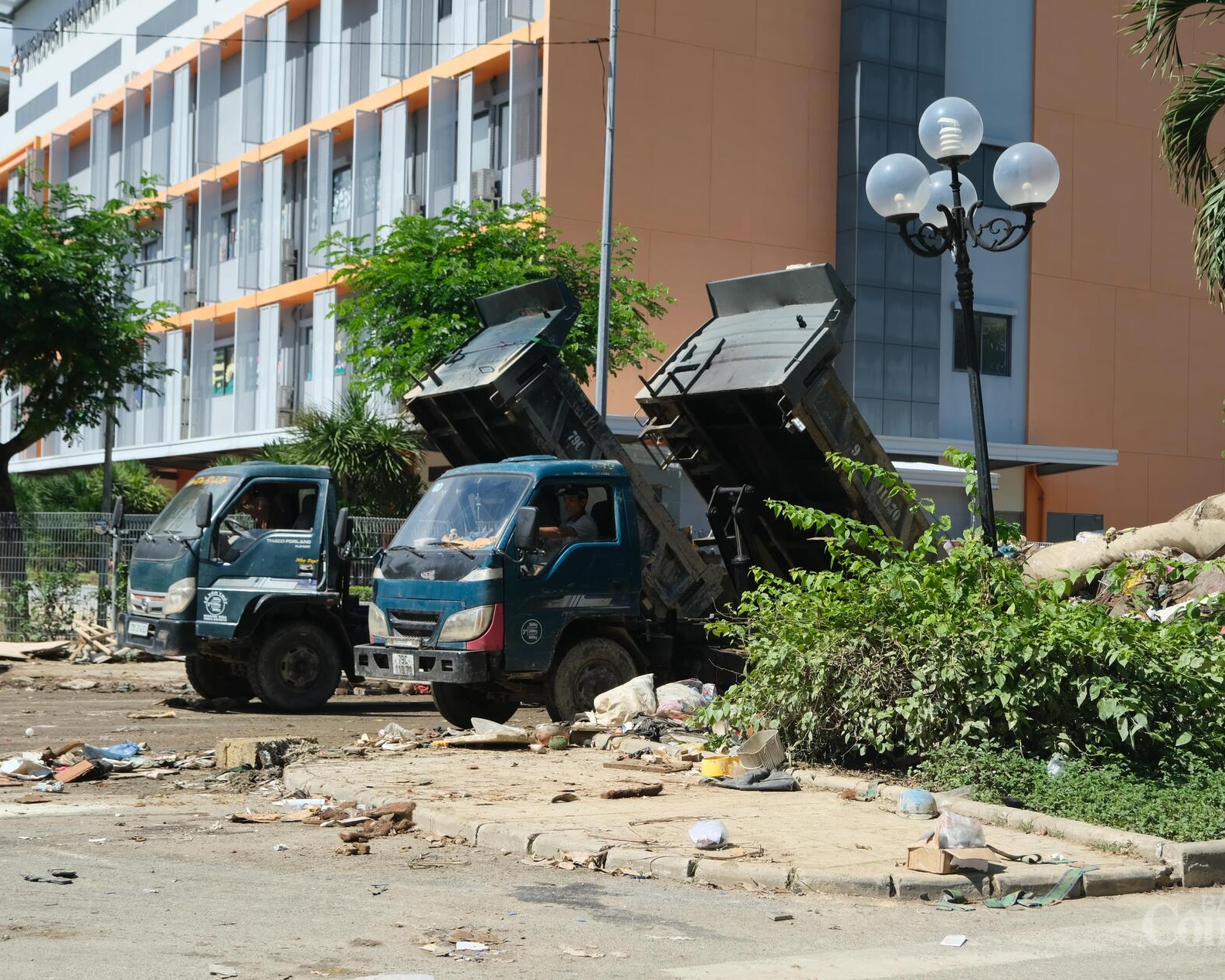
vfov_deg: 30.3
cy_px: 488
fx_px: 1813
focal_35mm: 50
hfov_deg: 37.3
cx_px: 707
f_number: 4
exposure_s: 1/2200
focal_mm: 29.2
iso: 320
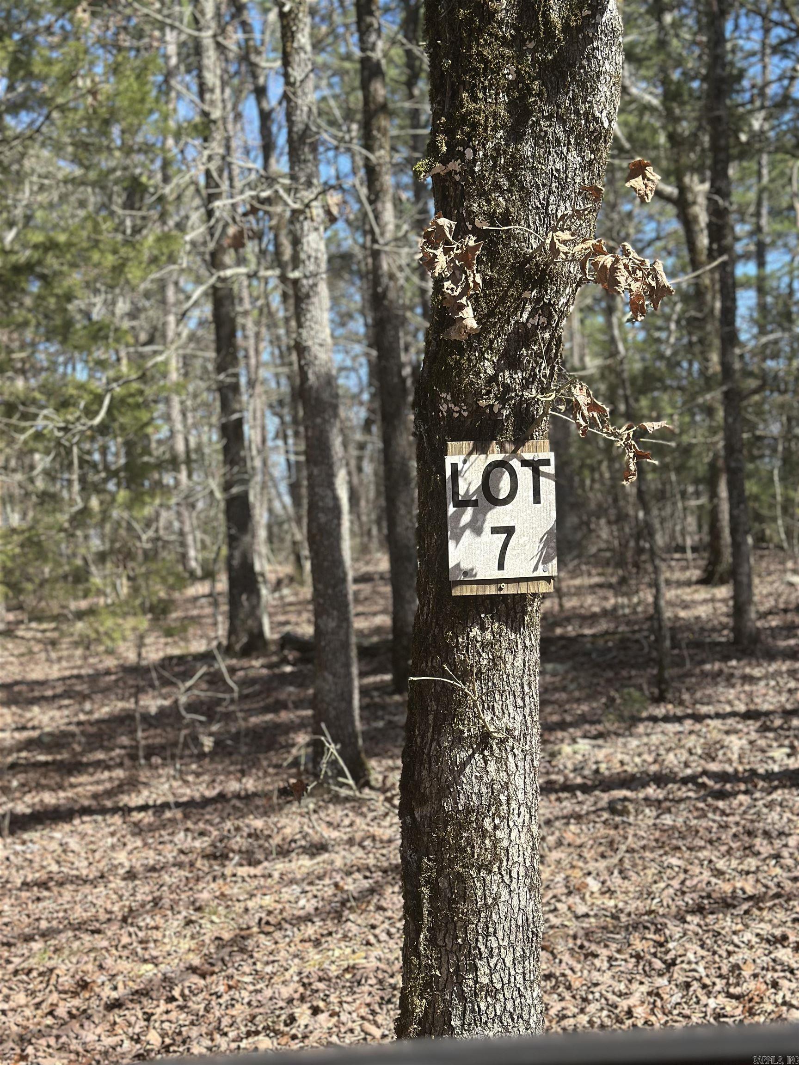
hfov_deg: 30.3
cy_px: 532
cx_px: 400
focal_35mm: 48
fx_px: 1477
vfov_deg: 39.7
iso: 80
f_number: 1.78
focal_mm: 6.86
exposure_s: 1/1613
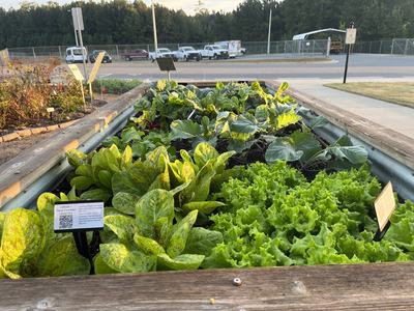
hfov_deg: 67.3
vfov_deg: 53.1
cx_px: 207
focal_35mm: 26
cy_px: 156
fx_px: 311
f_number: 1.6
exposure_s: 1/122
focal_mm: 5.1
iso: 40
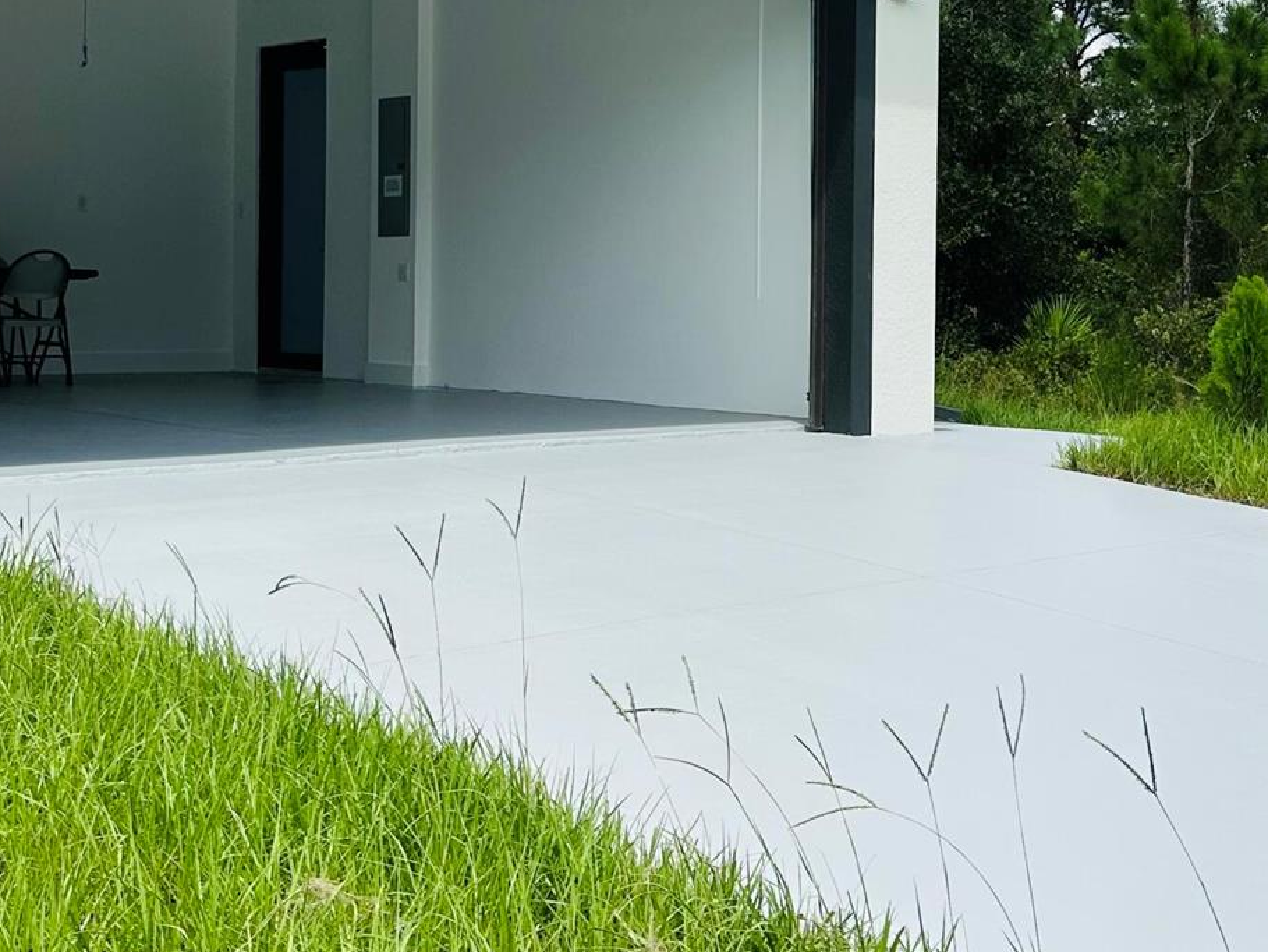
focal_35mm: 54
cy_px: 286
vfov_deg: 26.8
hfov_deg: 35.0
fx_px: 1979
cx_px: 902
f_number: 1.78
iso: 80
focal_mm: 6.86
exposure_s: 1/5263
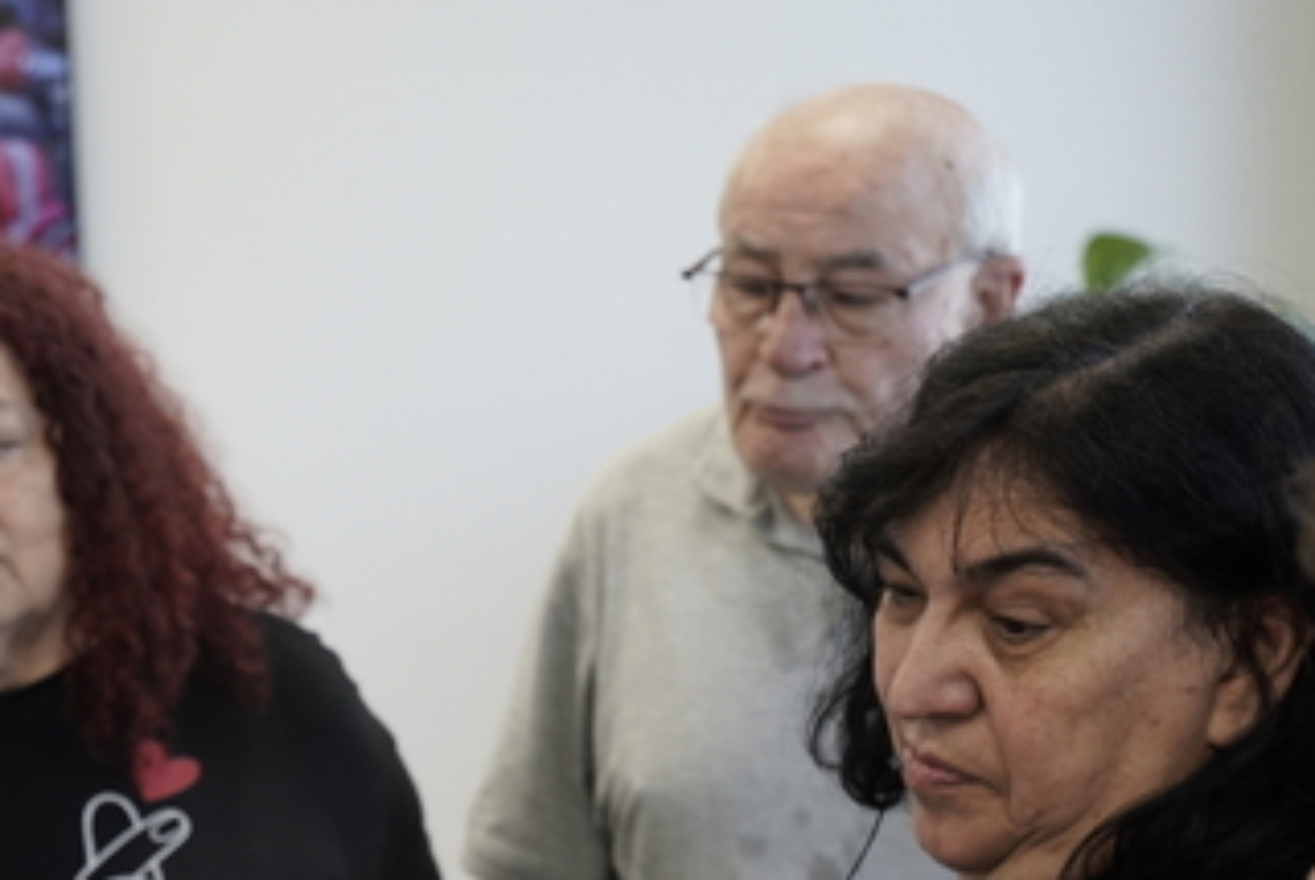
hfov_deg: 17.7
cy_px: 921
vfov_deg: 12.2
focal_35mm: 111
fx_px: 4058
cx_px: -164
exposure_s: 1/250
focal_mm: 49
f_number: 5
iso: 1250
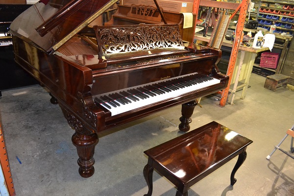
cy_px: 98
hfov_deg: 67.4
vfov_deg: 47.9
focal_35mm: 27
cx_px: 147
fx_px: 220
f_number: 3.5
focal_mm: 18
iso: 3200
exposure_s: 1/60
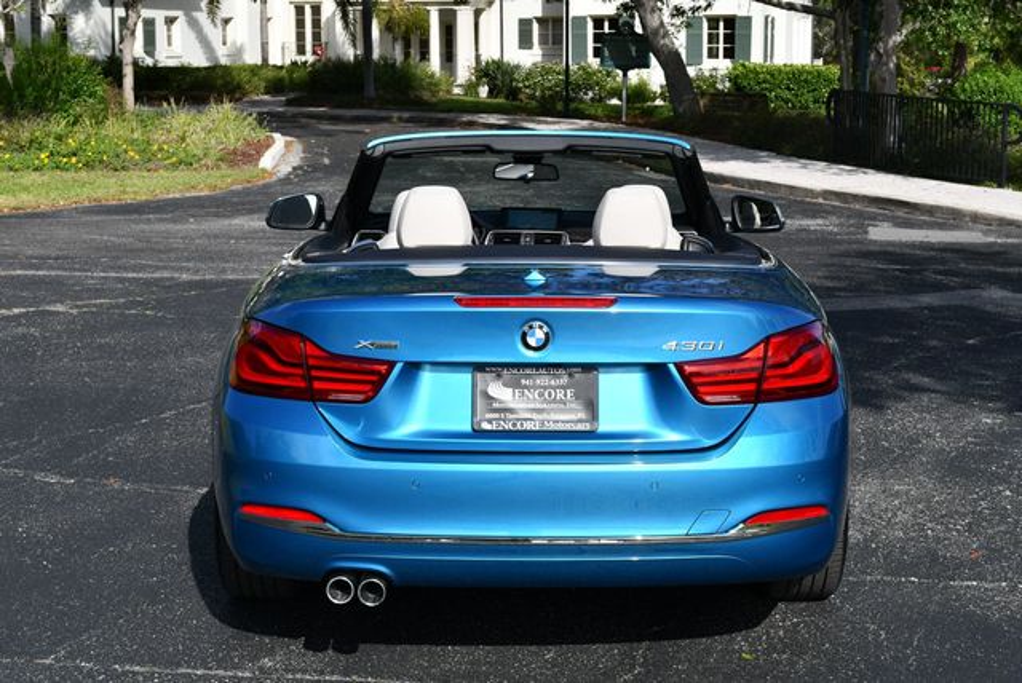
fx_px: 1818
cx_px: 511
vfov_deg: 21.3
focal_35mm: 64
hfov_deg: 31.4
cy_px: 342
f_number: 9
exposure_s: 1/320
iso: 100
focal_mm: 32
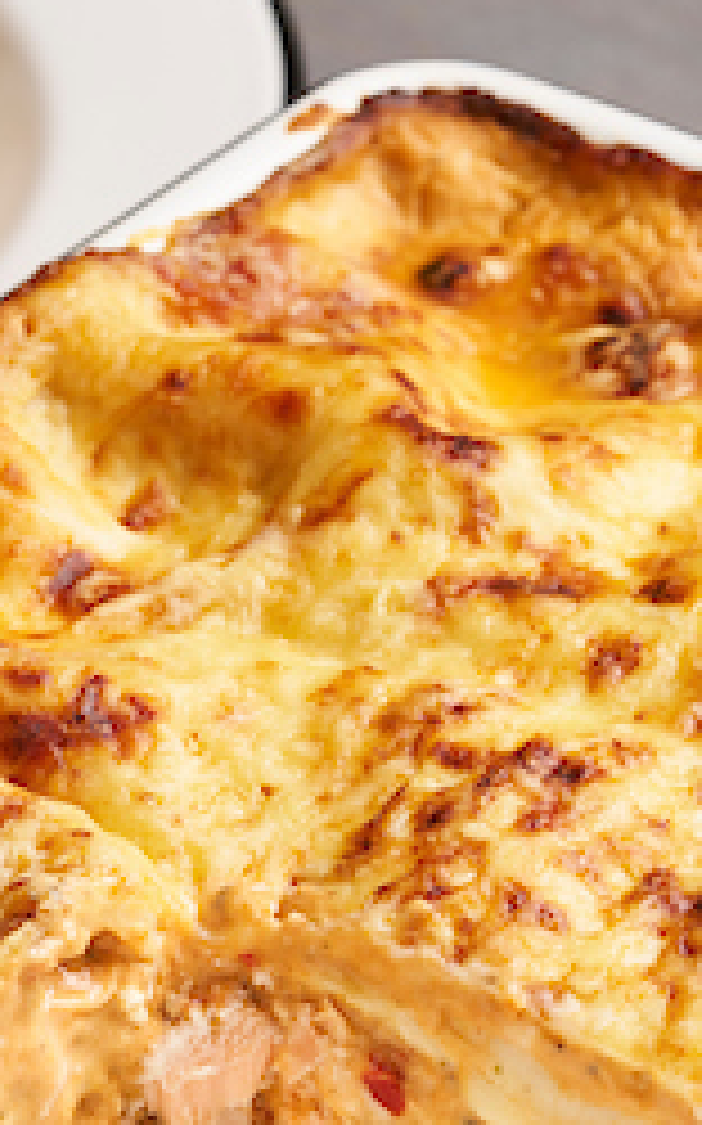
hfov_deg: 5.9
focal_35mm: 220
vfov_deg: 9.5
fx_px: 6742
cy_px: 760
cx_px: 14
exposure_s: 1/125
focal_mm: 90
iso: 100
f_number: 8
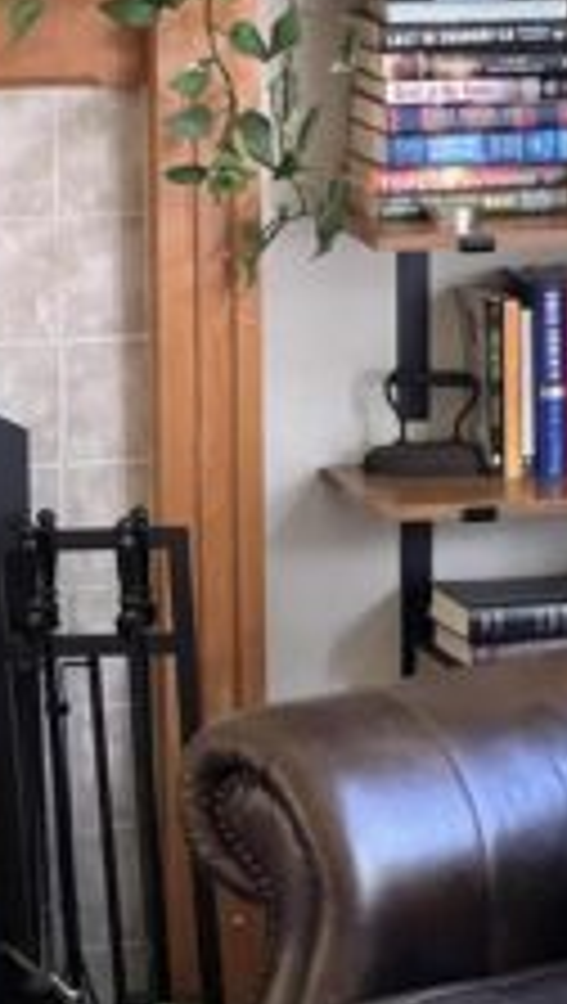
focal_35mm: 205
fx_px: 5461
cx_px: 423
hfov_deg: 5.9
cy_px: 543
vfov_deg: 10.5
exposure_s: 1/58
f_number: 2.8
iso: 800
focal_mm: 9
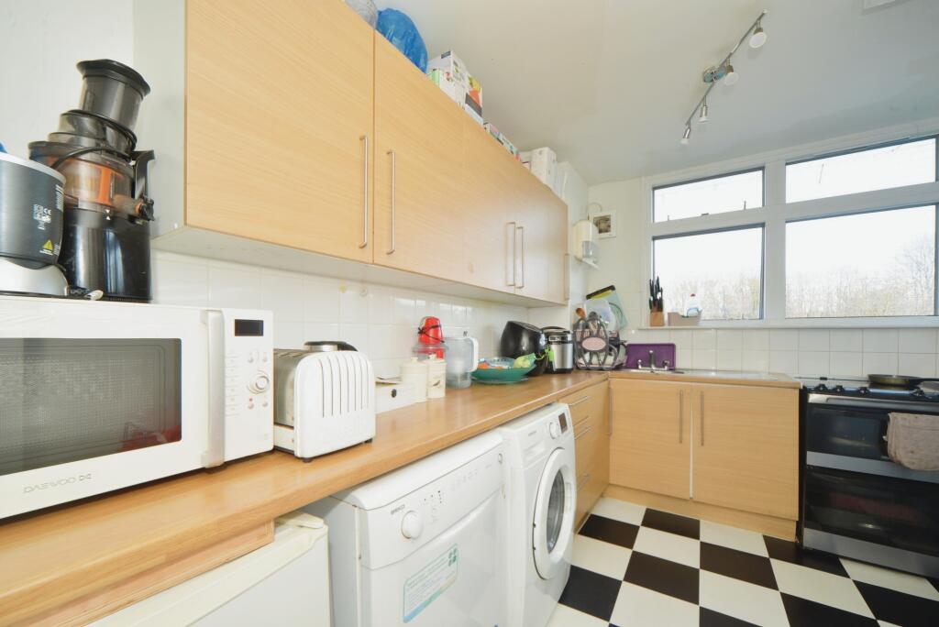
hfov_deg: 100.4
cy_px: 314
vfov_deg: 77.4
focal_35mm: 15
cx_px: 470
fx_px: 391
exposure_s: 1/40
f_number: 11
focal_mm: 15
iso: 640
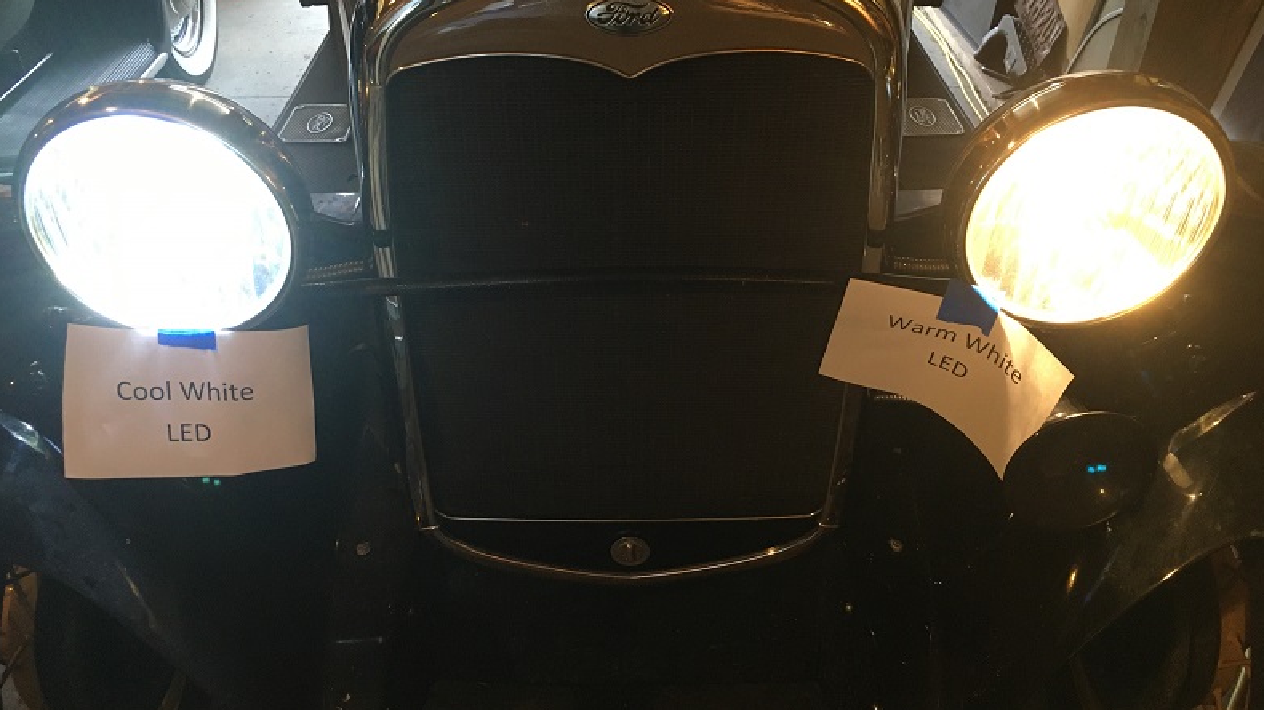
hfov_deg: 61.0
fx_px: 1072
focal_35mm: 32
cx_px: 630
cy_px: 339
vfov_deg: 36.6
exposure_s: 1/30
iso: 125
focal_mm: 4.15
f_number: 2.2
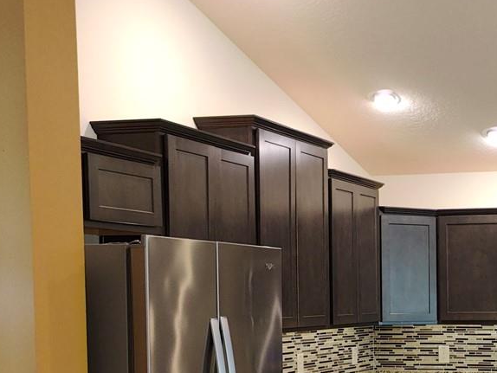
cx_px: 513
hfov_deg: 28.2
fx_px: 919
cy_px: 357
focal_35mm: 64
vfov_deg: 22.2
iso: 500
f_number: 1.8
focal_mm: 6.06
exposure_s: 1/30
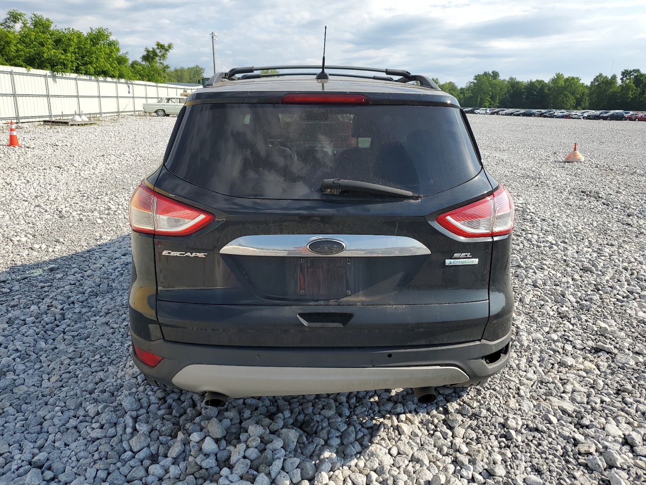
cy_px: 242
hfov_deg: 67.3
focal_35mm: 26
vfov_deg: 53.1
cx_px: 323
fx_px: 485
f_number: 1.5
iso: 50
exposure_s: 1/2500
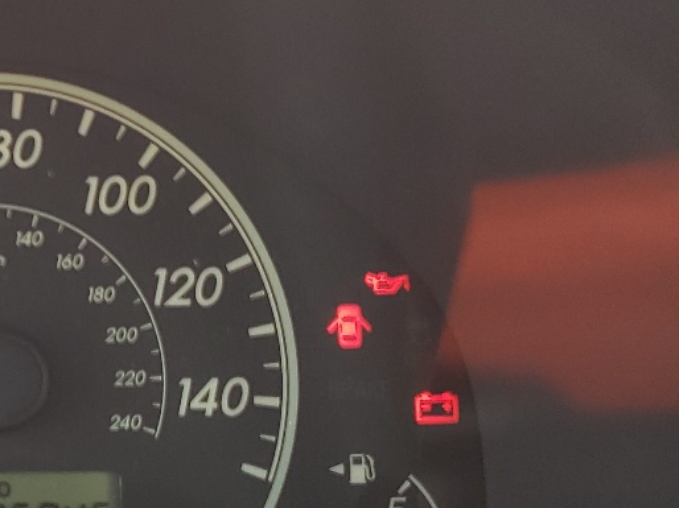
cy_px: 280
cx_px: -367
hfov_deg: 20.4
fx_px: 1588
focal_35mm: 81
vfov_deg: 18.2
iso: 67
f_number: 1.5
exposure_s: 1/120
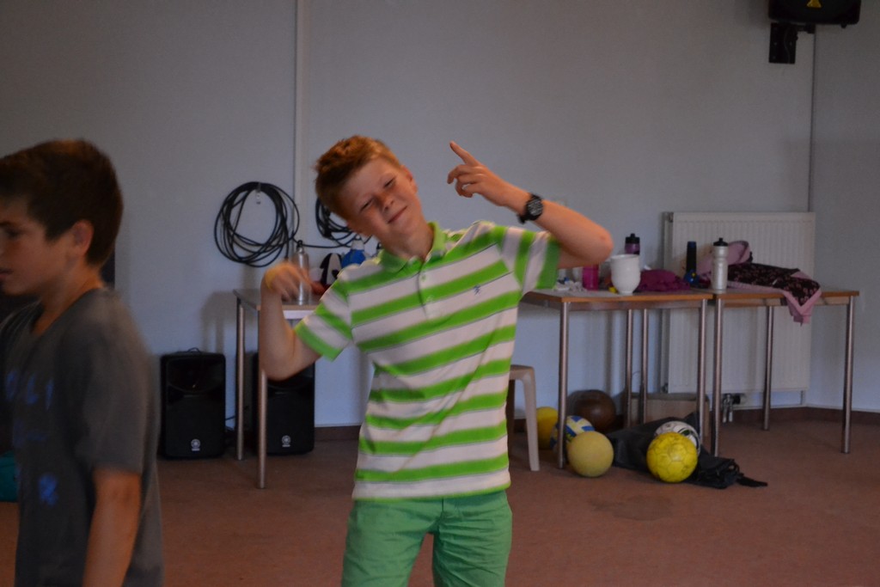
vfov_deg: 16.6
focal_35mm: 82
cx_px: 440
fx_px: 2017
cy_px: 294
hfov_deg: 24.6
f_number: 5.6
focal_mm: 55
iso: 3200
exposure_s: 1/50
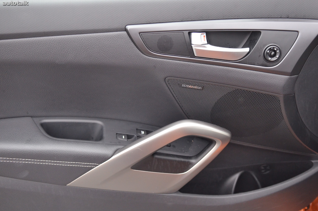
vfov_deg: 31.8
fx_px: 370
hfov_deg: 46.5
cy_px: 106
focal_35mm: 42
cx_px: 159
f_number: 2.8
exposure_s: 1/200
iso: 1600
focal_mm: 28
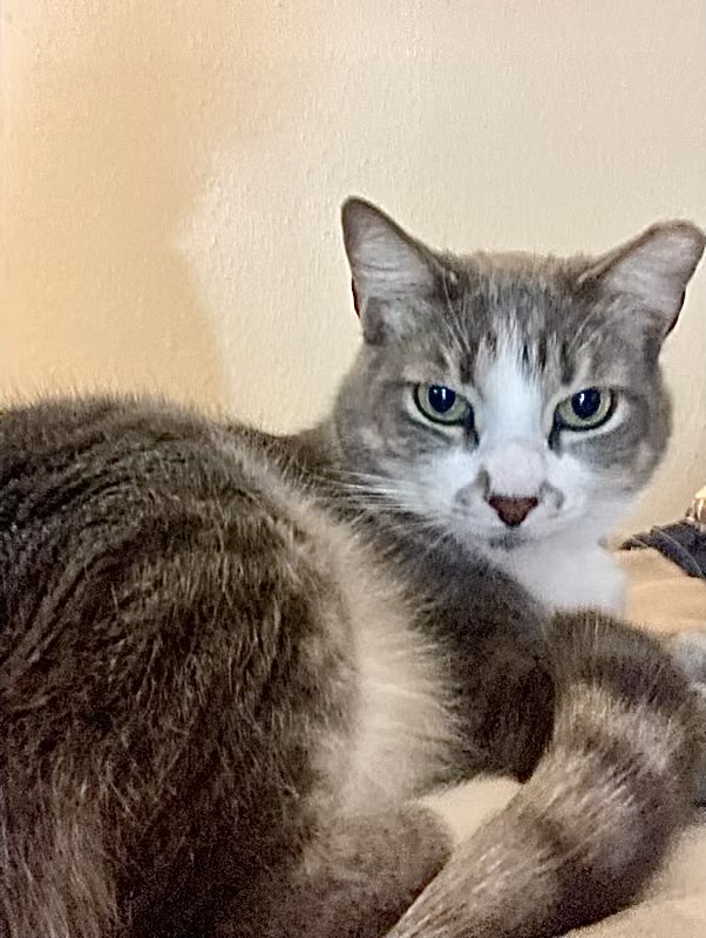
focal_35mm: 32
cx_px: 353
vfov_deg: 56.8
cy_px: 469
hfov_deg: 44.2
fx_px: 868
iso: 1000
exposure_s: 1/15
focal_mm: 2.87
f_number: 2.2
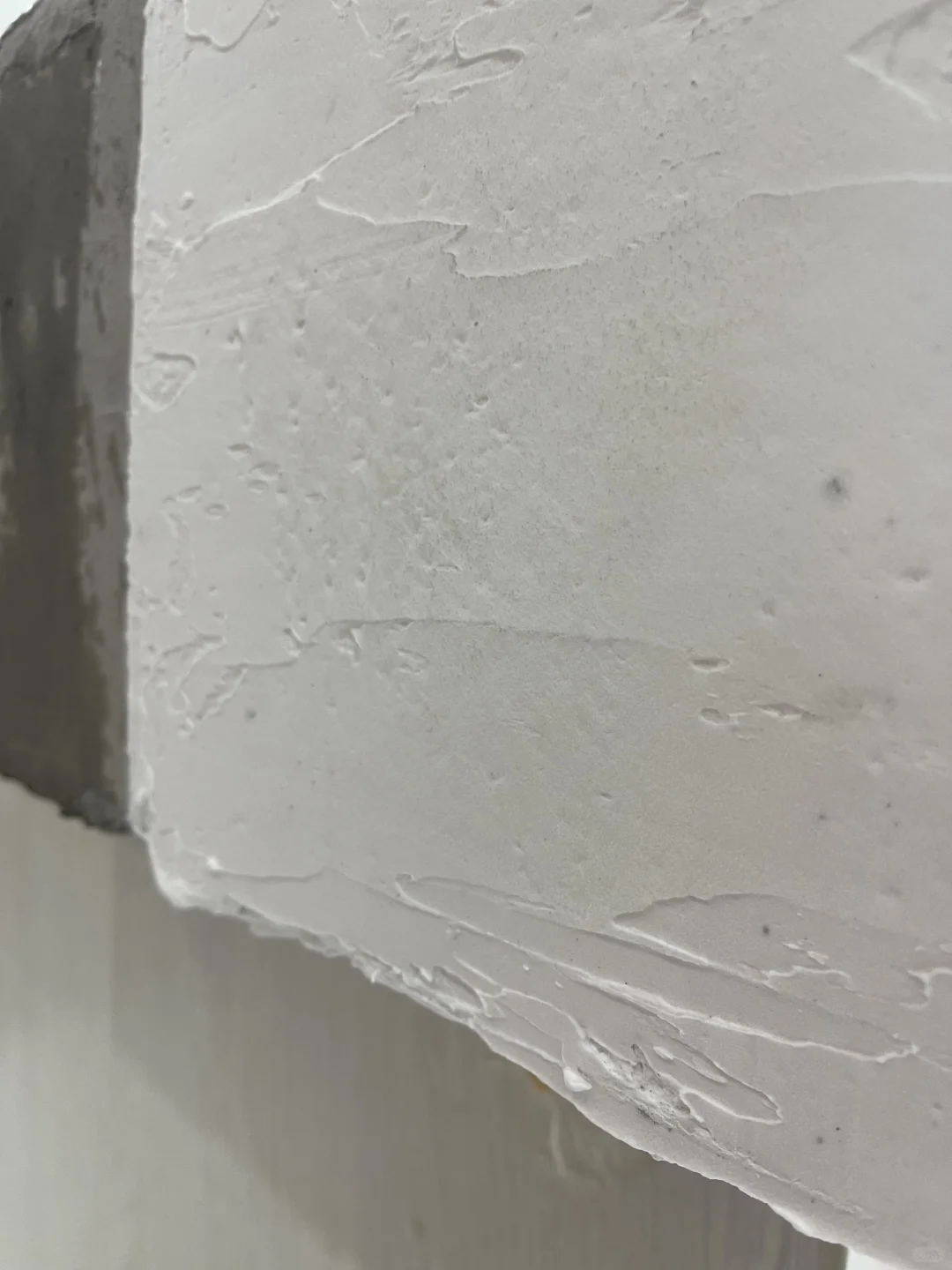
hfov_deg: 54.9
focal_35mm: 25
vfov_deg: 69.4
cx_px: 476
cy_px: 635
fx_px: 917
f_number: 1.6
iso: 64
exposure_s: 1/50
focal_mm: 5.1
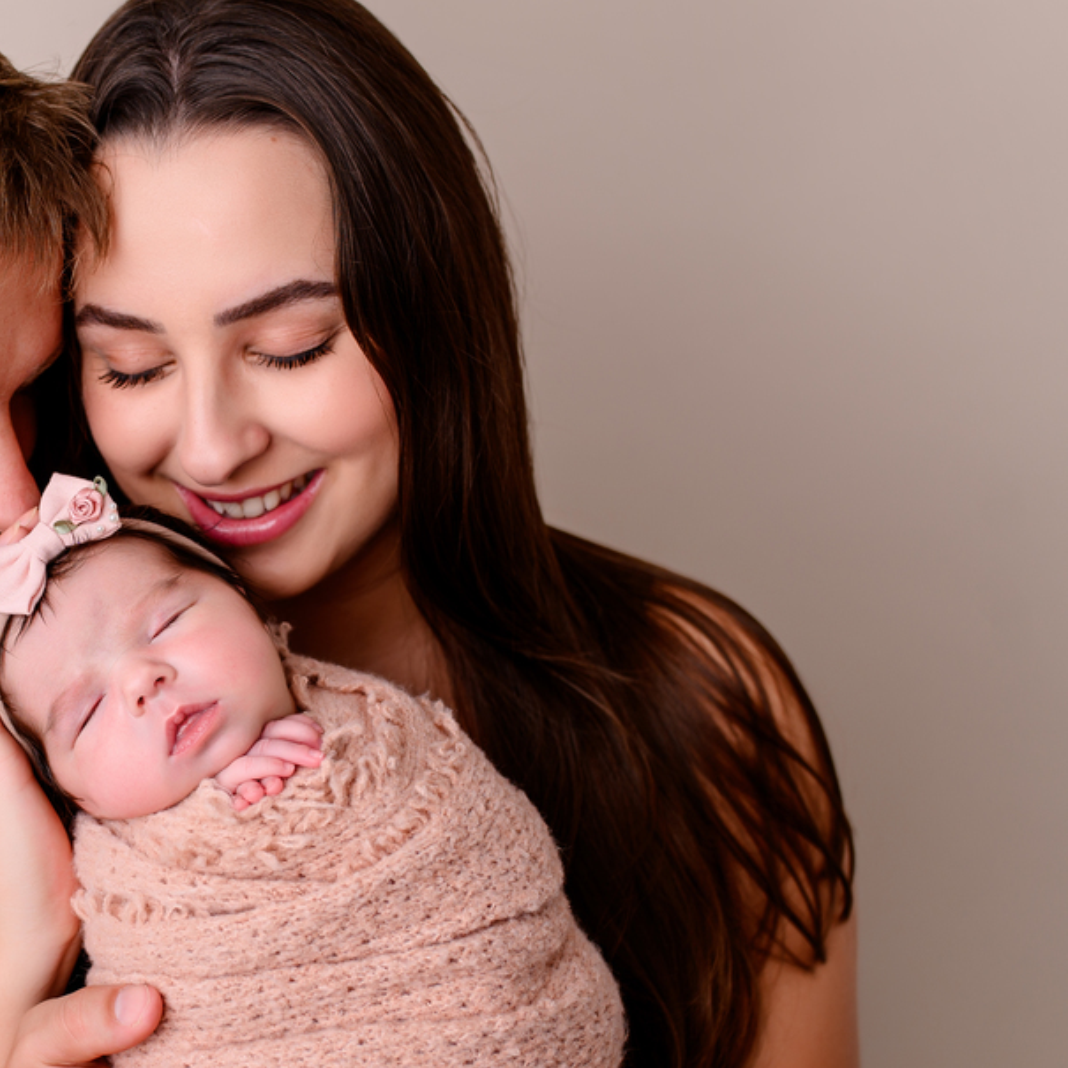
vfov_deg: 29.0
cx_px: 79
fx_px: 2059
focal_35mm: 59
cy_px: 634
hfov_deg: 27.9
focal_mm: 35
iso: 100
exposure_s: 1/160
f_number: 3.2
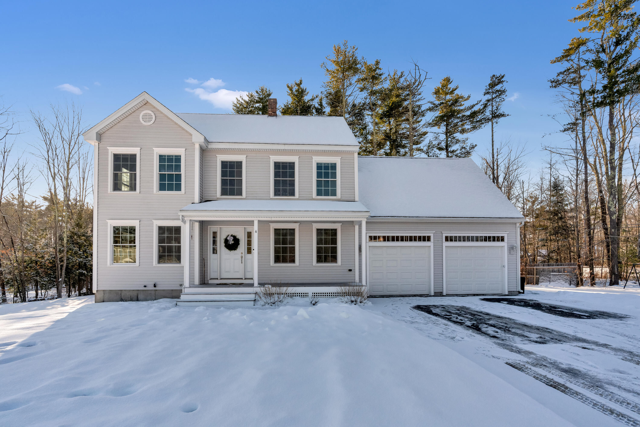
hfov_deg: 96.7
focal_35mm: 16
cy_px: 214
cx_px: 320
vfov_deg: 73.8
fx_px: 284
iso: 800
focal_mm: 16
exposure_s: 1/1500
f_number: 8
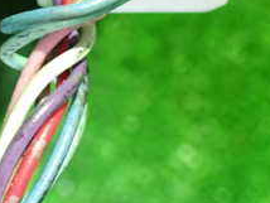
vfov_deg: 17.4
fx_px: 656
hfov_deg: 23.2
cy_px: 25
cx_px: 98
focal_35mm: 84
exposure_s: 1/30
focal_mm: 5.4
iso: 1600
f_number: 2.3
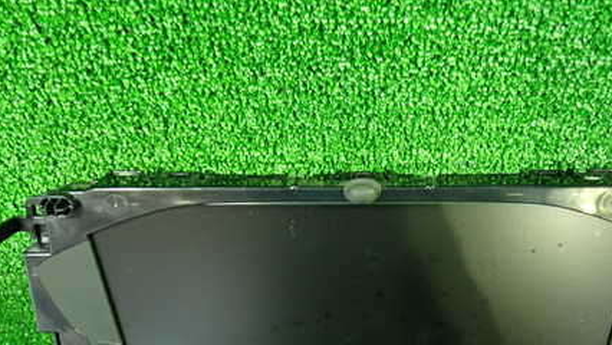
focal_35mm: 46
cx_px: 356
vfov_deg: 25.4
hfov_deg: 44.4
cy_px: 289
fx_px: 747
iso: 800
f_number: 2.3
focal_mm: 5.4
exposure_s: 1/15
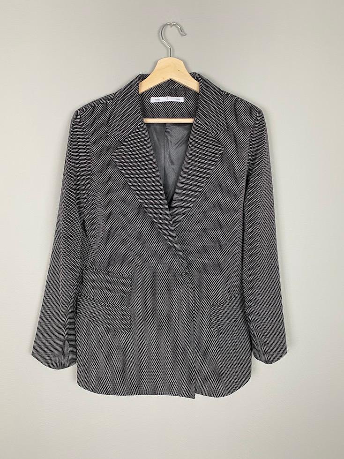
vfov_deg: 67.3
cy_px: 230
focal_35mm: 26
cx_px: 172
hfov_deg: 53.1
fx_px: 345
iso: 125
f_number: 1.8
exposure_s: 1/50
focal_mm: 4.25
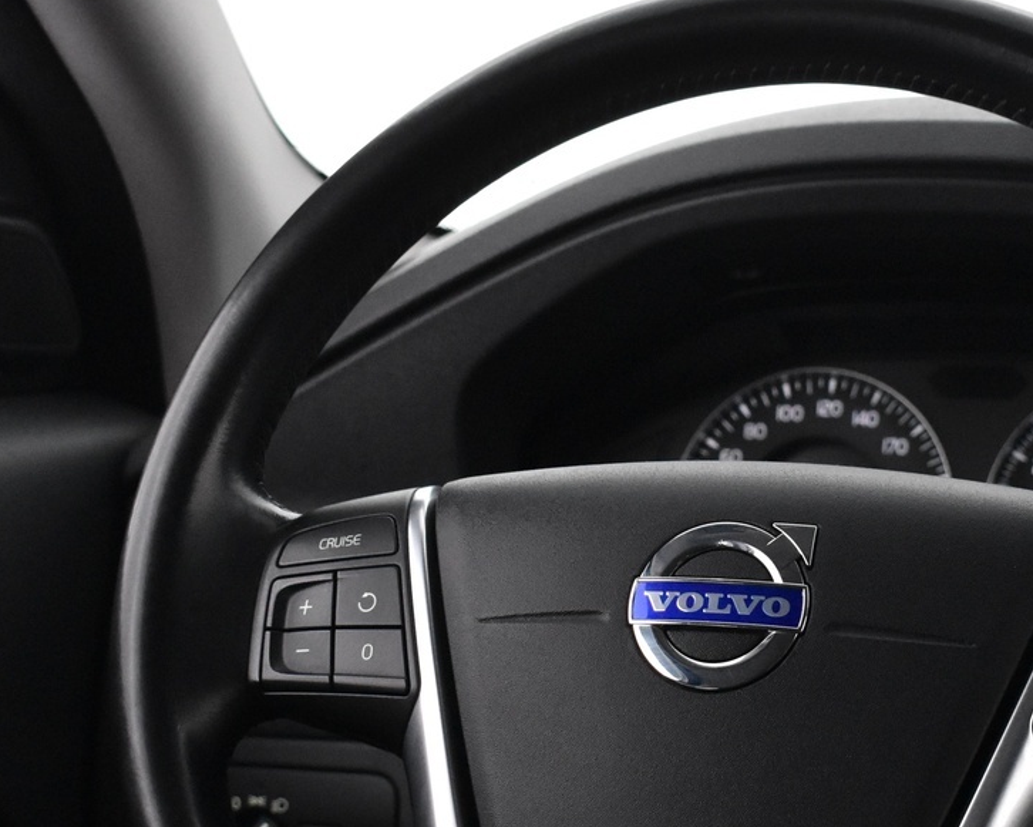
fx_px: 2784
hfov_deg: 20.9
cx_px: 711
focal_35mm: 91
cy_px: 628
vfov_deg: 16.8
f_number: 4.2
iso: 3200
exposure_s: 1/40
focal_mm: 29
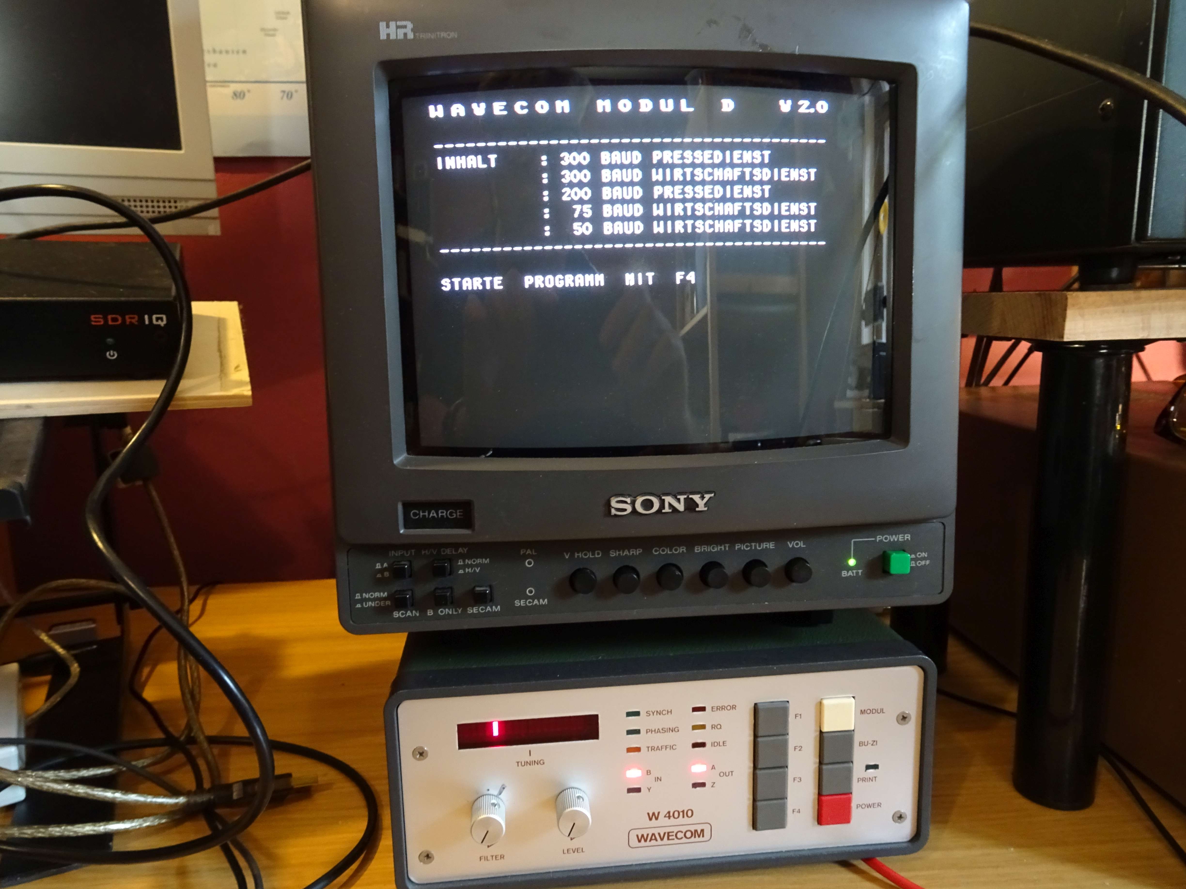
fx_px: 822
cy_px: 444
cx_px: 593
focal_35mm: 24
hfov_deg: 71.6
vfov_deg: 56.8
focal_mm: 4.1
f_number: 3.5
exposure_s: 1/13
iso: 800
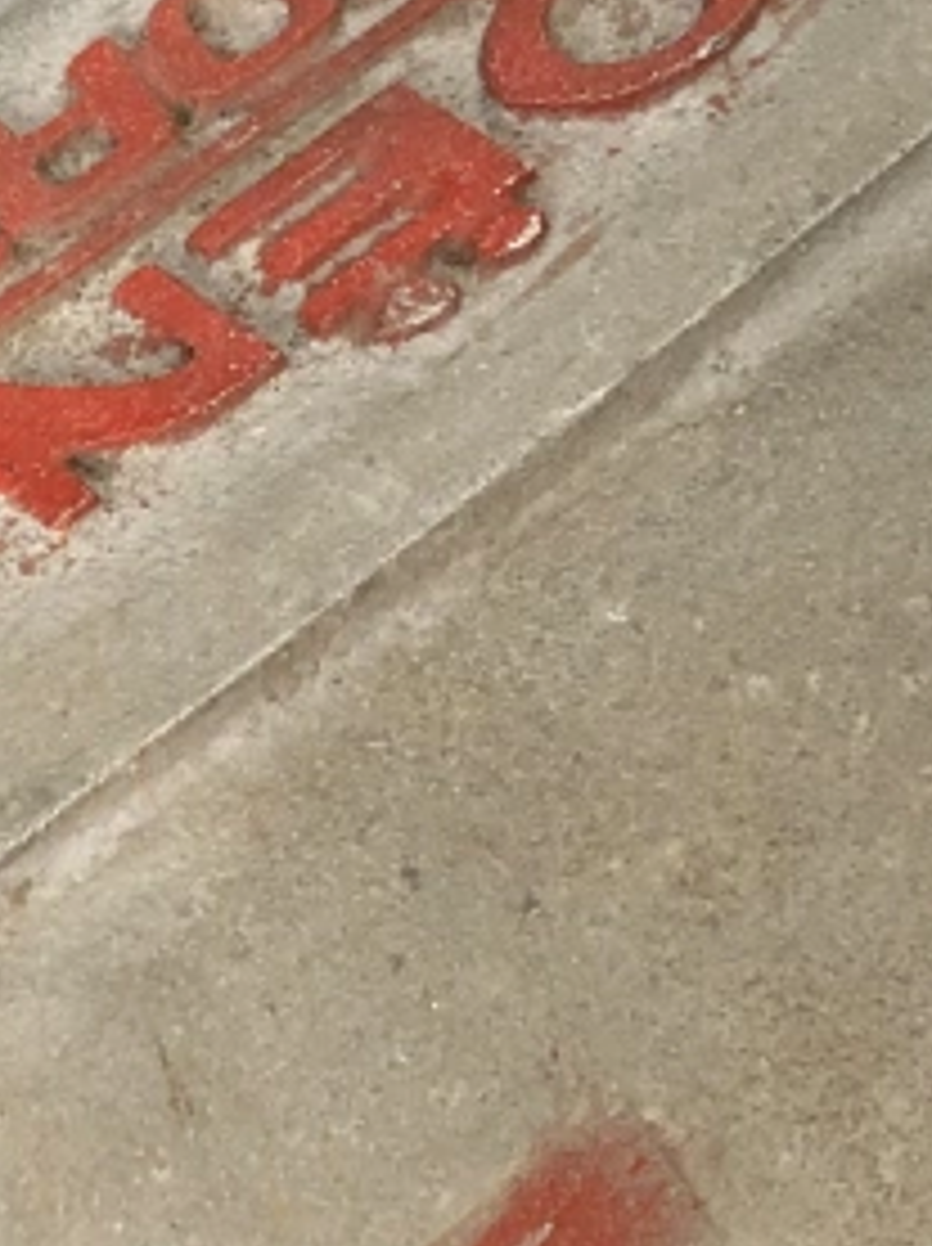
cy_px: 879
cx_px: -14
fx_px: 3886
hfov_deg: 13.5
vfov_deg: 18.2
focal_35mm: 108
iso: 40
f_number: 1.8
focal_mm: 3.99
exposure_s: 1/25
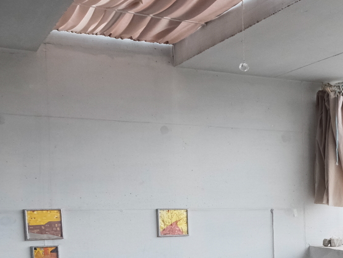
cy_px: 235
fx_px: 654
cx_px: 563
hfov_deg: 22.1
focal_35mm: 66
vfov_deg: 21.7
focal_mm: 10
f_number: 5.6
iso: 1600
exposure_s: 1/250
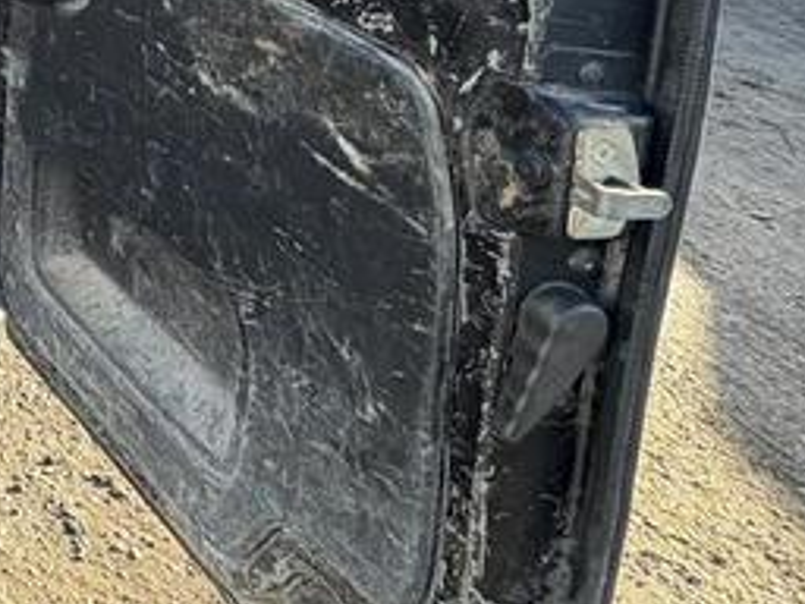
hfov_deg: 25.1
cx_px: -503
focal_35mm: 49
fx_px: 1140
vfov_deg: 25.0
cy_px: -217
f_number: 2.2
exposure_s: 1/127
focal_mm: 2.22
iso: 125
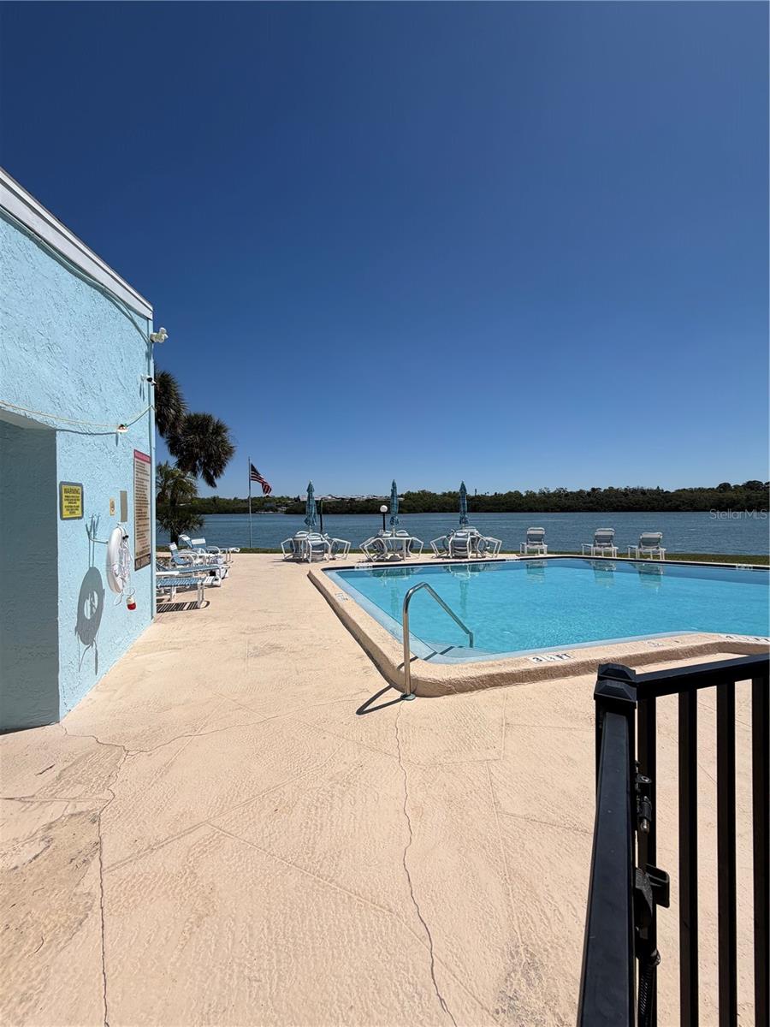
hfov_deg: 85.7
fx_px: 415
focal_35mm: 14
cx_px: 385
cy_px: 514
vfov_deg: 102.1
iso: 20
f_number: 2.2
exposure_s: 1/2237
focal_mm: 2.22
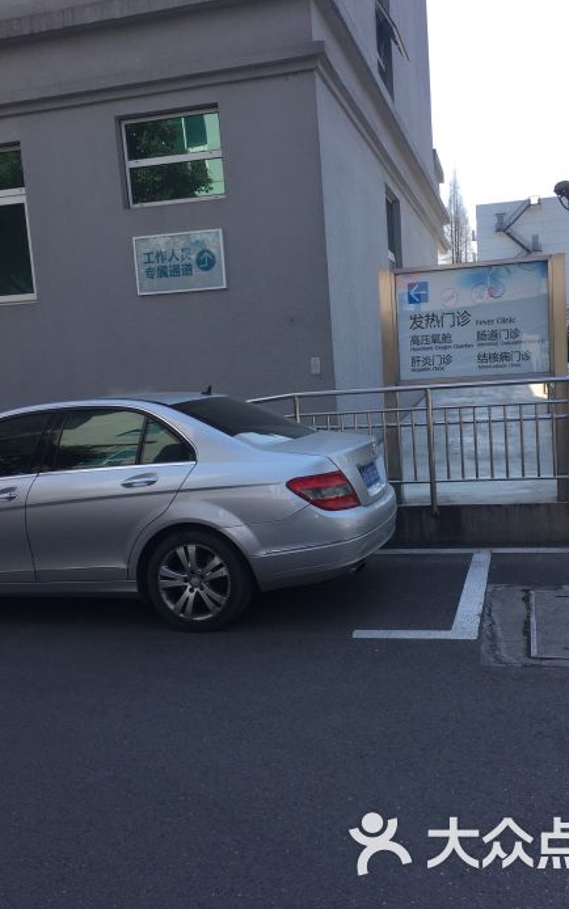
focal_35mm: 31
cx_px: 334
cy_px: 453
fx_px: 769
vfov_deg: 61.2
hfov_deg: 40.5
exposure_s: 1/989
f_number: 2.2
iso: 32
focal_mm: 4.15
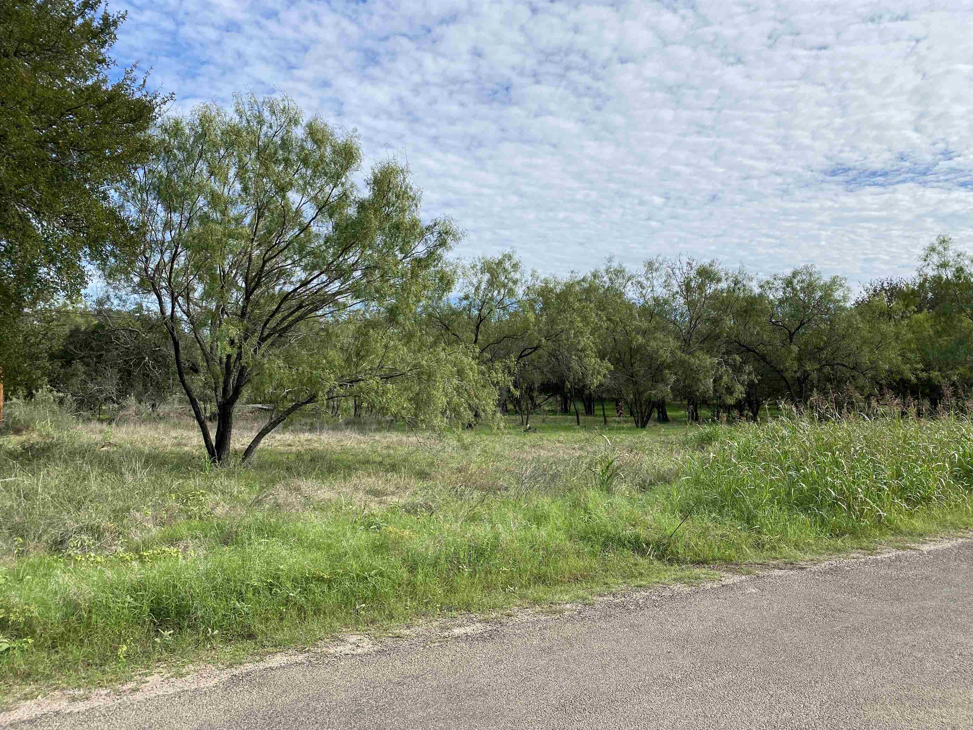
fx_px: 731
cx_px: 486
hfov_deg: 67.3
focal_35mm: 26
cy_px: 365
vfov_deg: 53.1
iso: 32
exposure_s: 1/2967
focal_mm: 4.25
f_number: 1.8
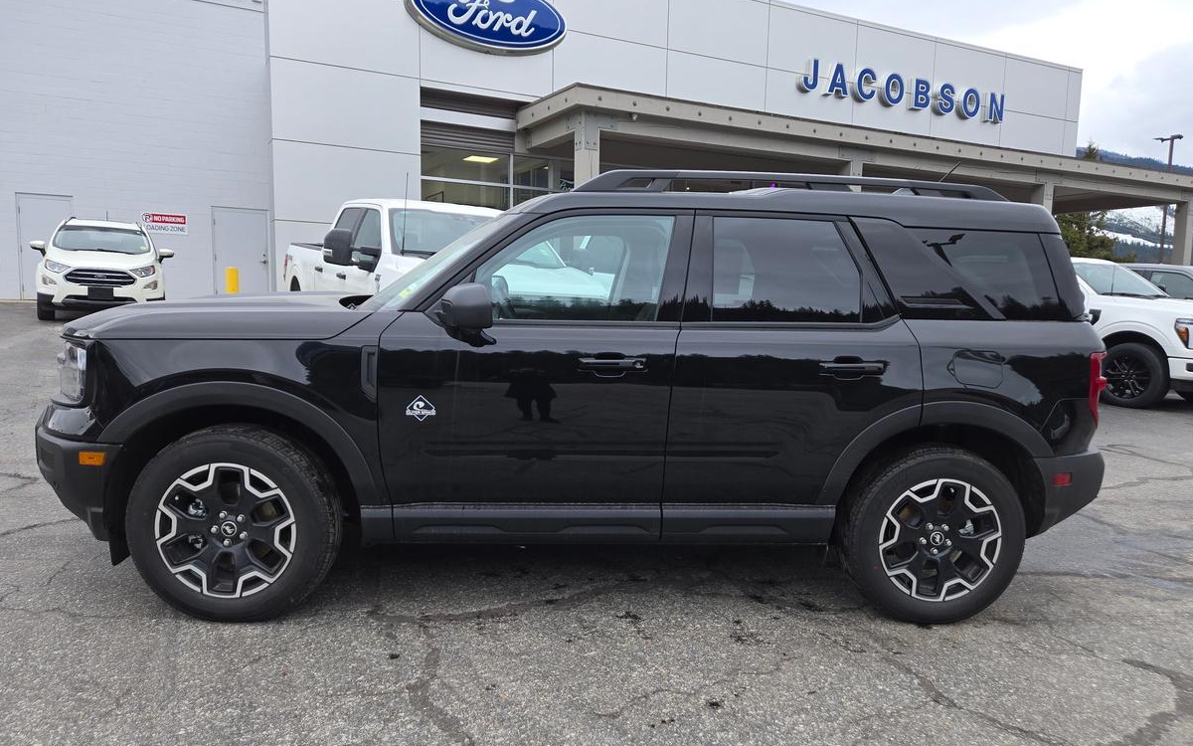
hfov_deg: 70.4
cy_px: 378
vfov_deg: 47.6
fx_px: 845
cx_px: 619
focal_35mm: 26
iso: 25
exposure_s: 1/368
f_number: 1.8
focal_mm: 5.4
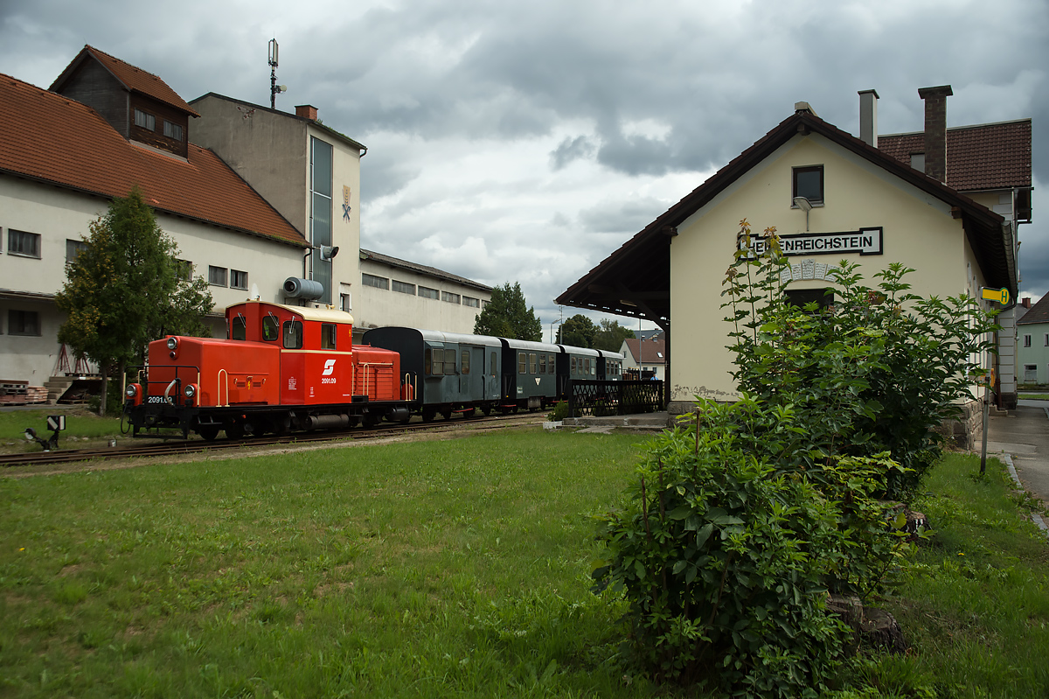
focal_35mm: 38
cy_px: 350
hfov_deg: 50.7
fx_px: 1107
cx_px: 524
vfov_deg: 35.0
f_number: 8
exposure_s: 1/1600
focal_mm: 38
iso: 400
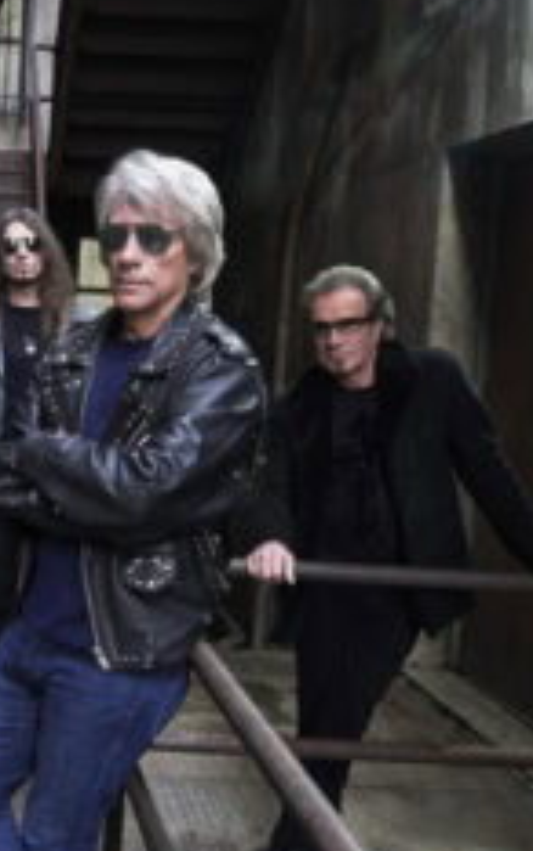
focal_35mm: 44
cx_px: -40
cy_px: 424
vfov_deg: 45.2
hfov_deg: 27.1
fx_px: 1021
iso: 1000
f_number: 11
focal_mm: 24
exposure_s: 1/13
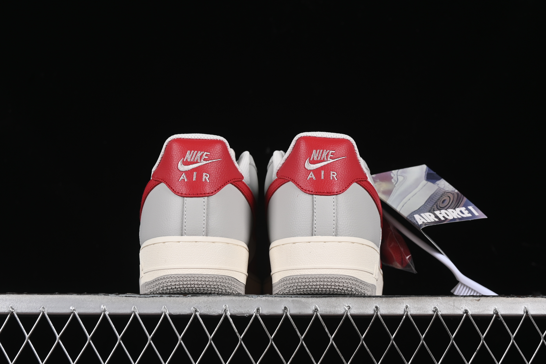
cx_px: 273
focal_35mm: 75
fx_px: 1137
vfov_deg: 18.2
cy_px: 182
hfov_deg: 27.0
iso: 160
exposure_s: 1/80
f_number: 8
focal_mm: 50
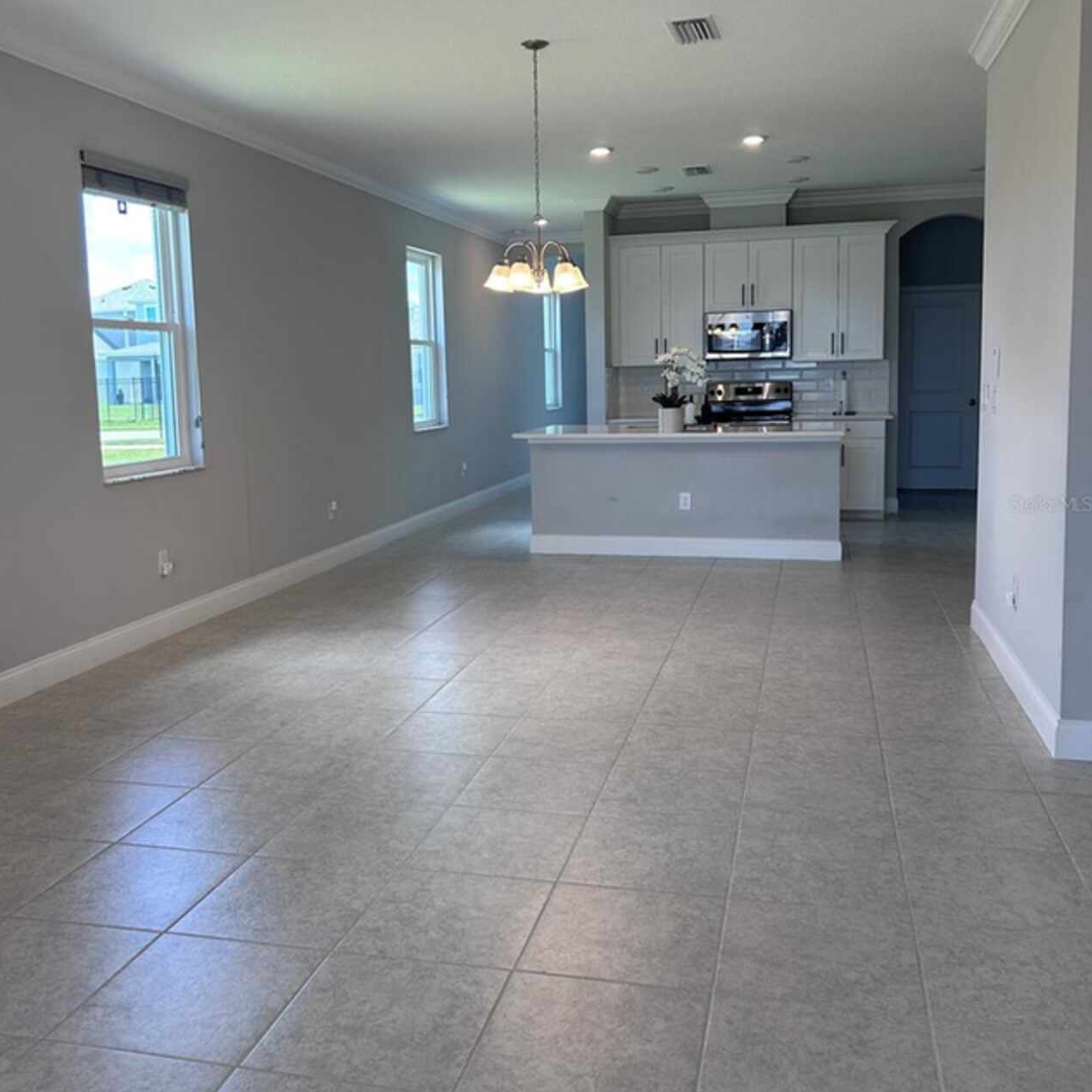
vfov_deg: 52.5
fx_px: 1106
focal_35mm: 31
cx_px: 544
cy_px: 503
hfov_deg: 52.5
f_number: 1.5
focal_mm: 5.7
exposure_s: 1/166
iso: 50
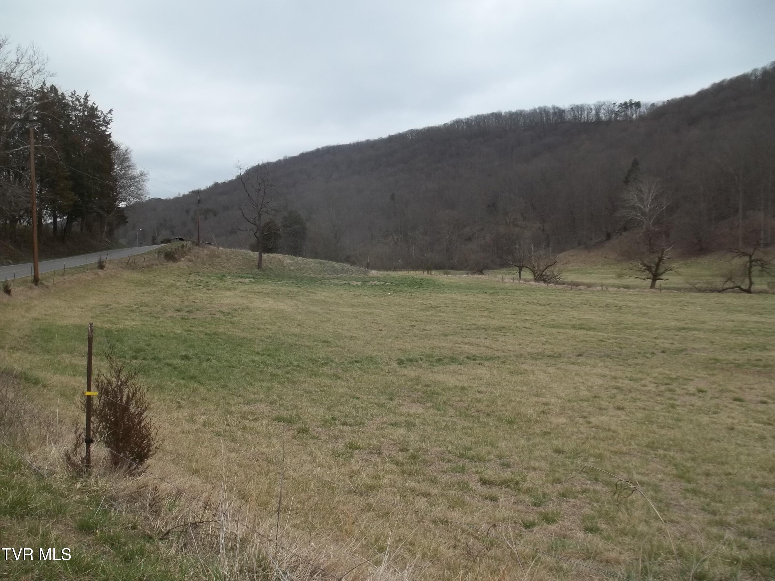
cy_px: 290
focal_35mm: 33
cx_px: 388
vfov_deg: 42.9
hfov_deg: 55.4
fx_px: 739
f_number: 3.3
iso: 64
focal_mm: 5.9
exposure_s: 1/320
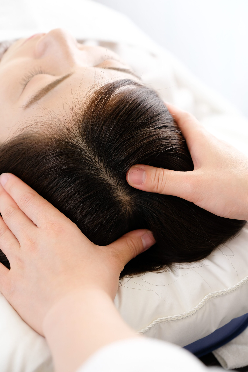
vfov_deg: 28.5
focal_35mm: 71
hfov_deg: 19.2
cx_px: 124
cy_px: 186
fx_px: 734
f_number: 2.8
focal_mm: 47
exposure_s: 1/80
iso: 640
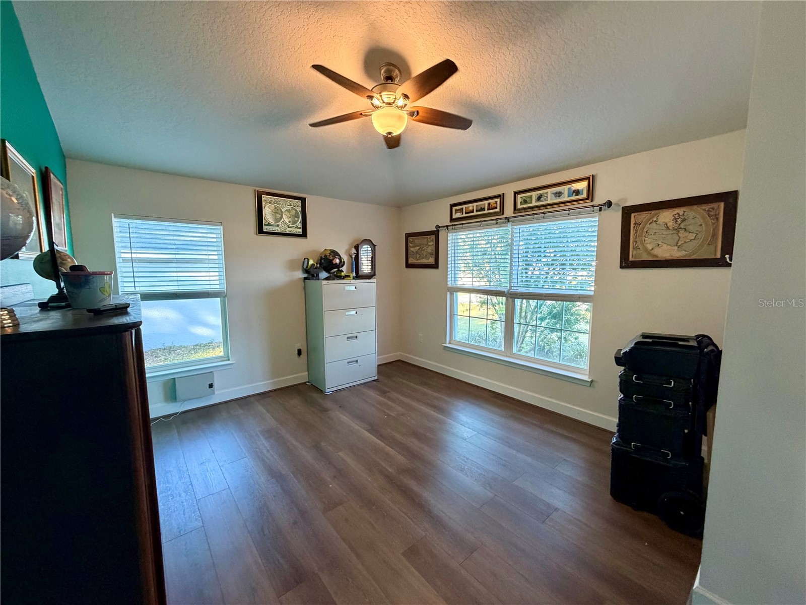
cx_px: 403
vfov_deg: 85.7
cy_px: 302
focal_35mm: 14
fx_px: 326
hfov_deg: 102.1
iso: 320
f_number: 2.2
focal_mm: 2.22
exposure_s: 1/60
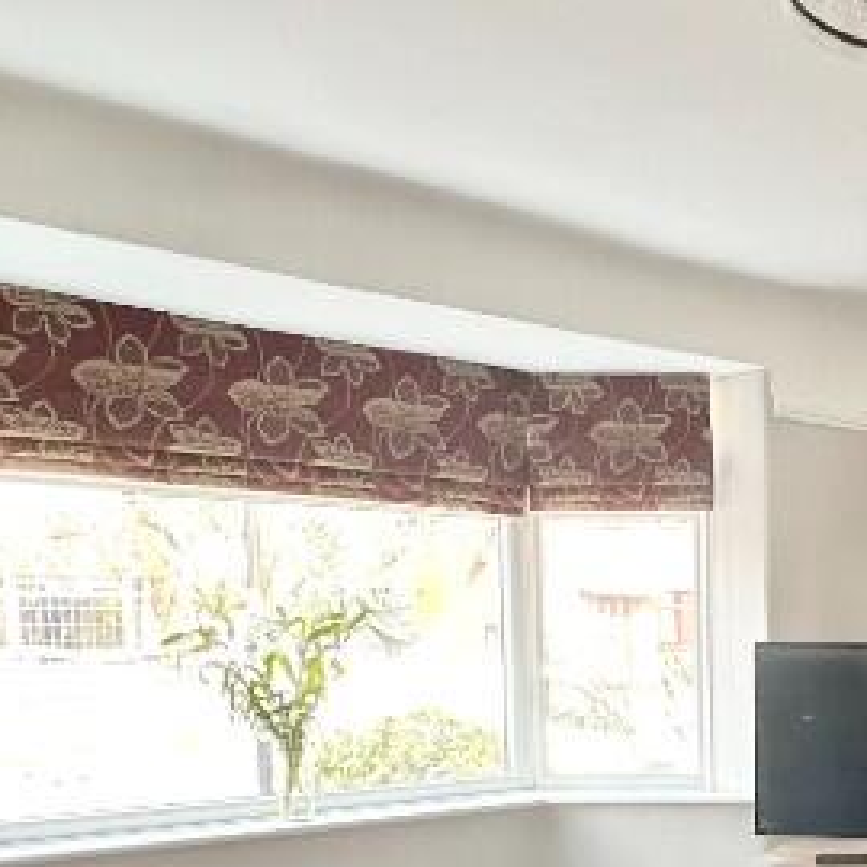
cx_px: 918
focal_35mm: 47
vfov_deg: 34.2
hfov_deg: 32.4
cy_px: 767
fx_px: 1332
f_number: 2.2
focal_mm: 2.22
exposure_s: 1/99
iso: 125
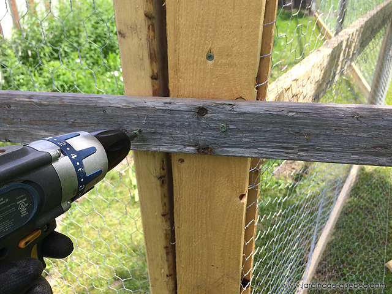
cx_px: 196
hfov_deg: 61.7
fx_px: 328
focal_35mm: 29
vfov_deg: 48.2
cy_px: 147
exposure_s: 1/631
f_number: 2.2
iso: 32
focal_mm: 4.15
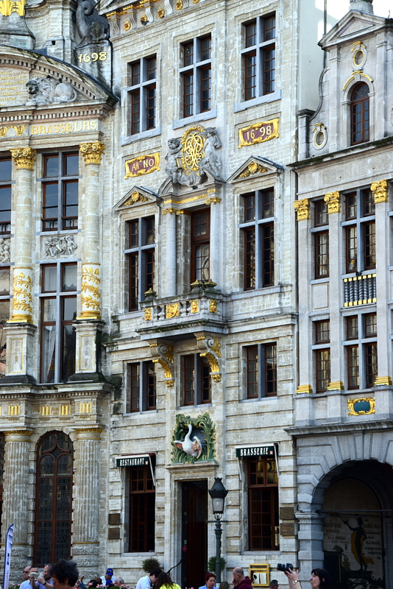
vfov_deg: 20.6
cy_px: 294
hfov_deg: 13.8
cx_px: 196
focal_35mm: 99
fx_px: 1620
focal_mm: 66
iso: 125
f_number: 8
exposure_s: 1/50
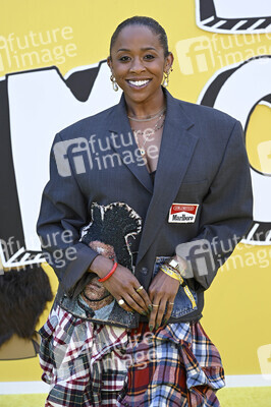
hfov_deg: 15.2
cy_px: 204
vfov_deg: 22.6
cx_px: 136
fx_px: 1018
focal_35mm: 90
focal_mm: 90
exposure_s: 1/200
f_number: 7.1
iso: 640
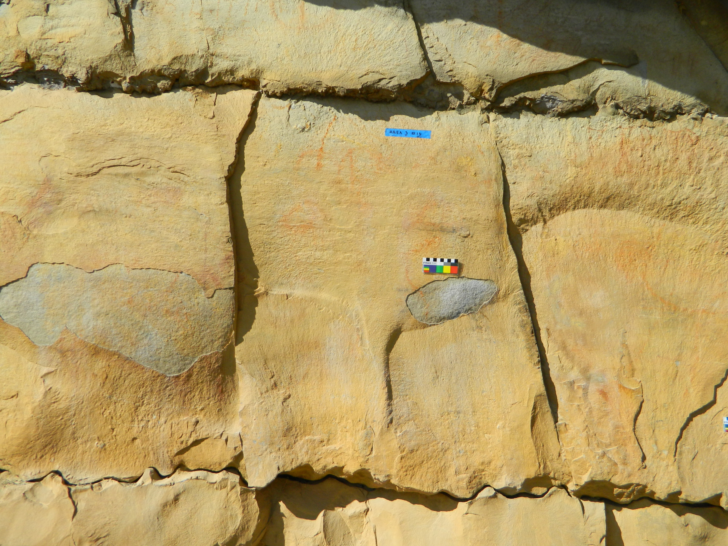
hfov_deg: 69.4
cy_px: 273
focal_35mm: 25
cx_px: 364
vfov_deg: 54.9
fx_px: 526
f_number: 8.7
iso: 80
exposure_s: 1/200
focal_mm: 4.5
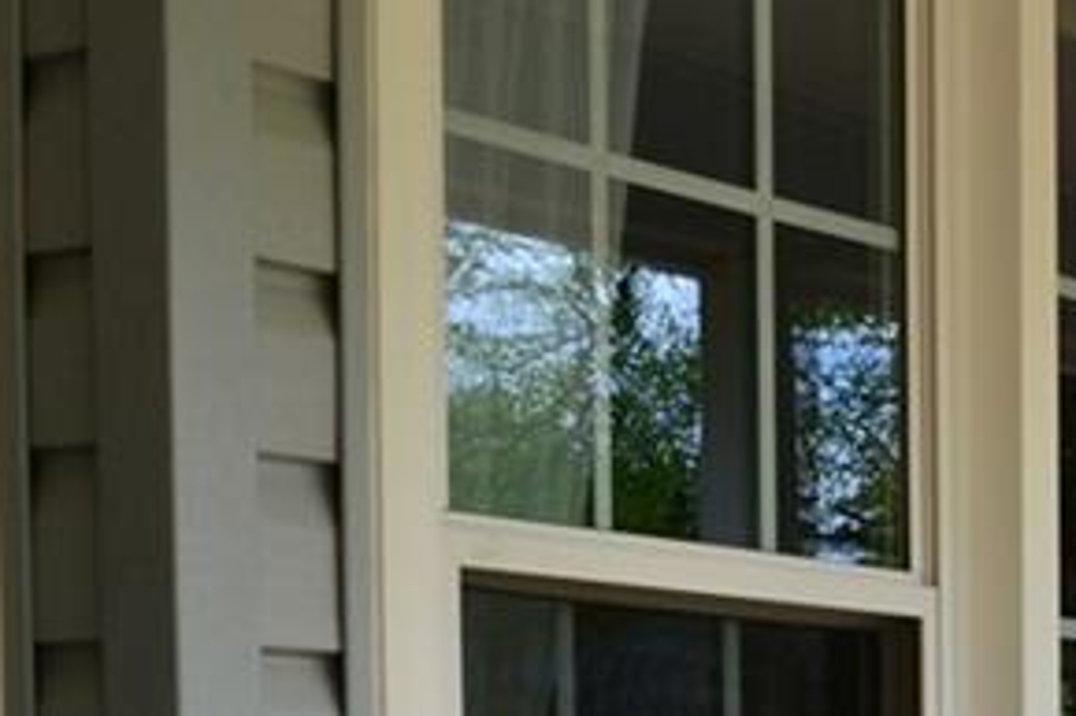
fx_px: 3166
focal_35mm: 106
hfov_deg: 18.0
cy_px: 1198
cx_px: 1399
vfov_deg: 12.1
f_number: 9
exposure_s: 1/125
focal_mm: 20
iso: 400
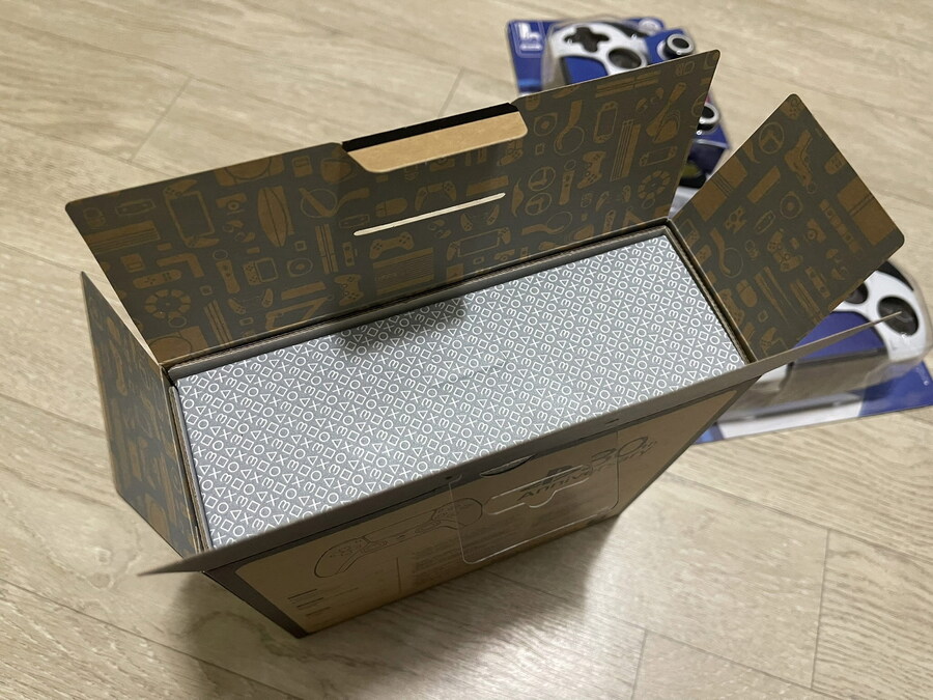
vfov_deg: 54.9
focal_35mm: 25
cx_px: 466
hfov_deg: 69.4
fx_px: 674
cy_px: 350
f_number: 1.6
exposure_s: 1/40
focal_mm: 5.1
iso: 500
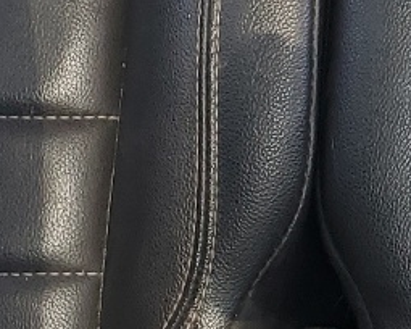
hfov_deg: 11.3
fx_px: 1934
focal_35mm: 159
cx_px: 741
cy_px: -223
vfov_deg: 9.3
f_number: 1.5
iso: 51
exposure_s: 1/60.2
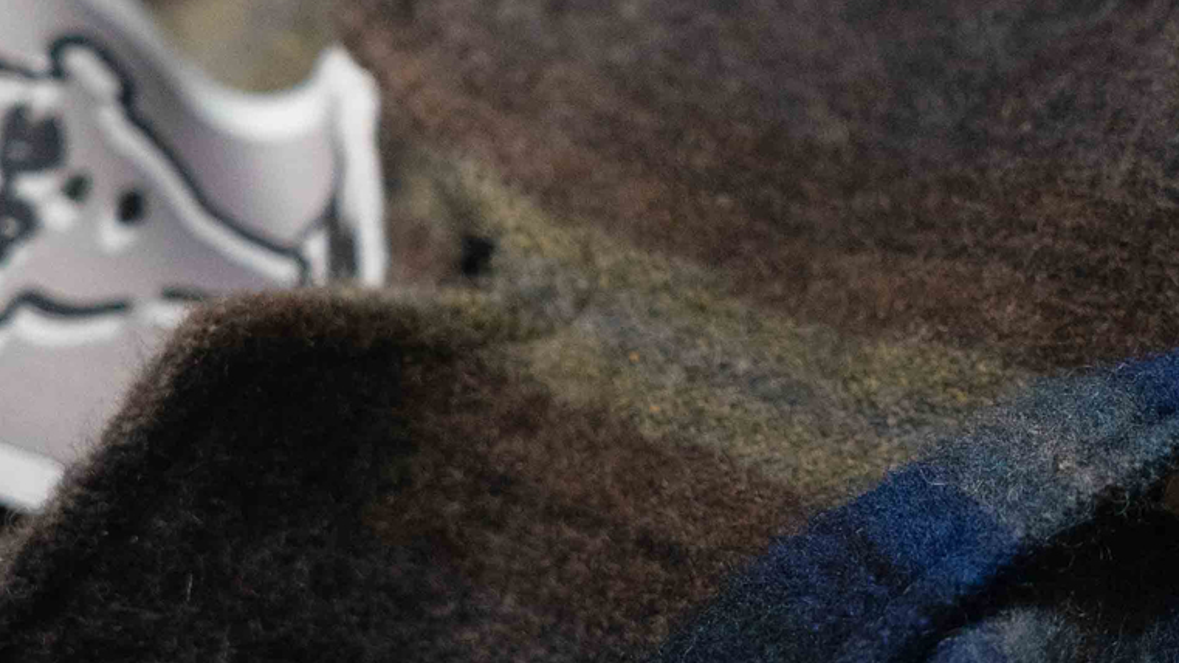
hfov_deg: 6.9
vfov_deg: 3.9
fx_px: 9816
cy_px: 570
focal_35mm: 314
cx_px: 1016
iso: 1600
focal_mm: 95
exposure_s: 1/320
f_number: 4
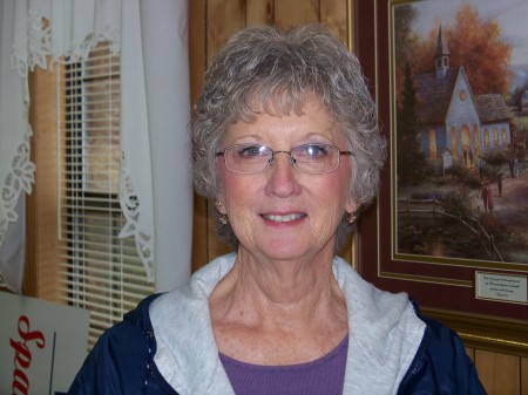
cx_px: 264
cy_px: 198
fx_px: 1281
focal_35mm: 84
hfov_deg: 23.3
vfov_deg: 17.6
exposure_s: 1/40
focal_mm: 16.2
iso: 64
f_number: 3.2
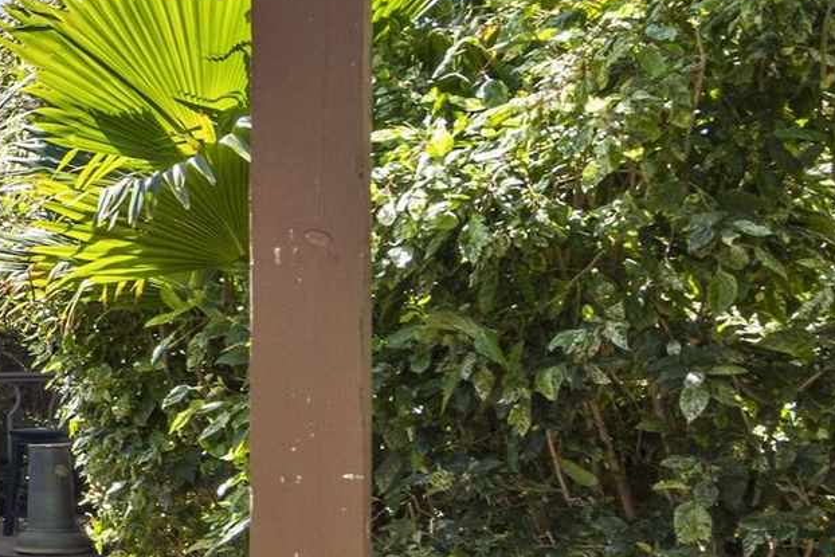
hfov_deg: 17.5
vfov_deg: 17.2
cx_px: -878
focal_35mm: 79
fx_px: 1833
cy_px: 409
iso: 100
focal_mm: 16
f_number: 8
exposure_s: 1/125
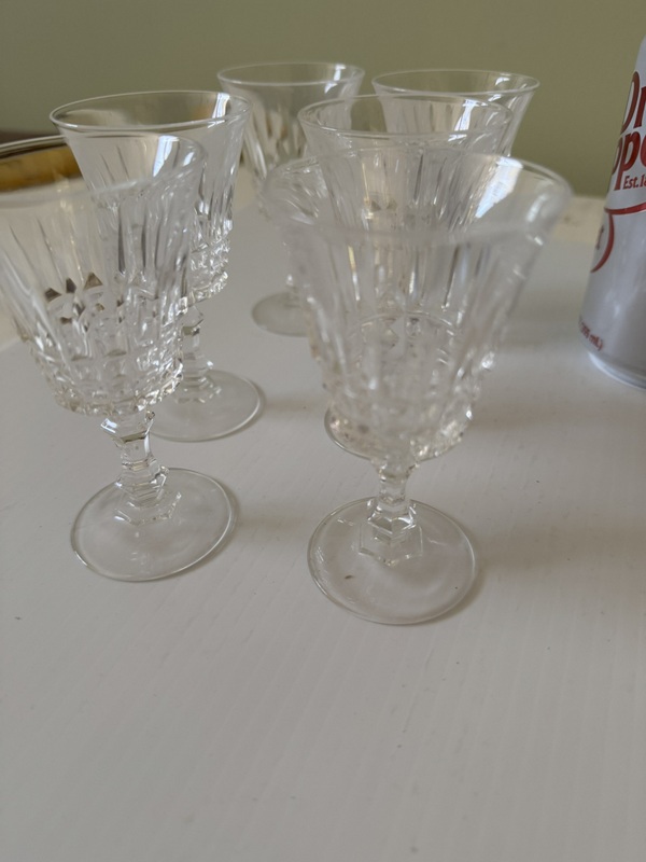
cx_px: 323
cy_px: 431
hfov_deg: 56.8
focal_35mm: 24
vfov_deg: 71.6
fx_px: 597
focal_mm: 6.76
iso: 200
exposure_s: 1/72
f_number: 1.78
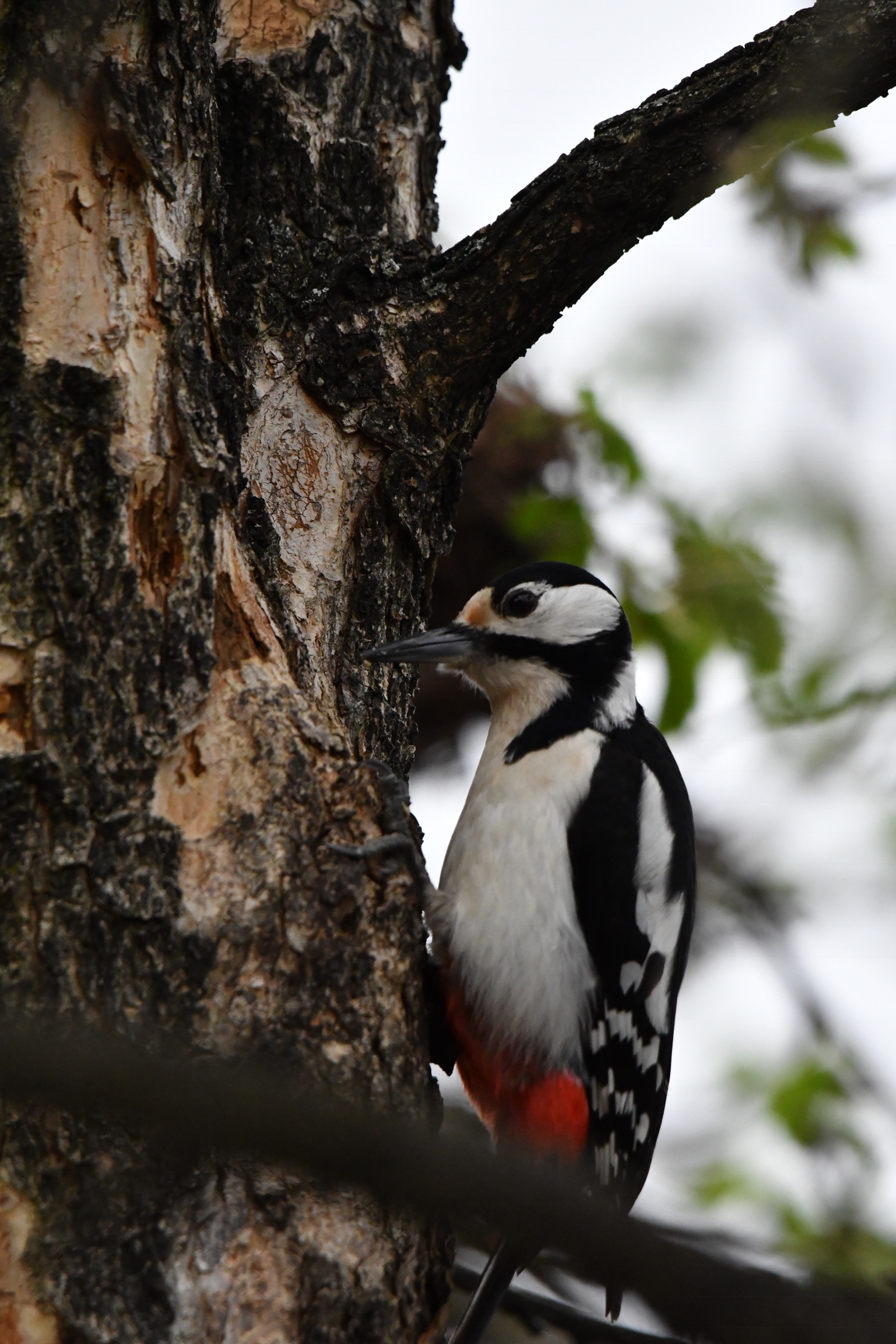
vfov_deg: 2.3
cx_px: 448
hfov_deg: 1.5
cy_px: 672
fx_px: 33592
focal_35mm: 900
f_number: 7.1
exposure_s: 1/2000
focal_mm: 600
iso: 4000
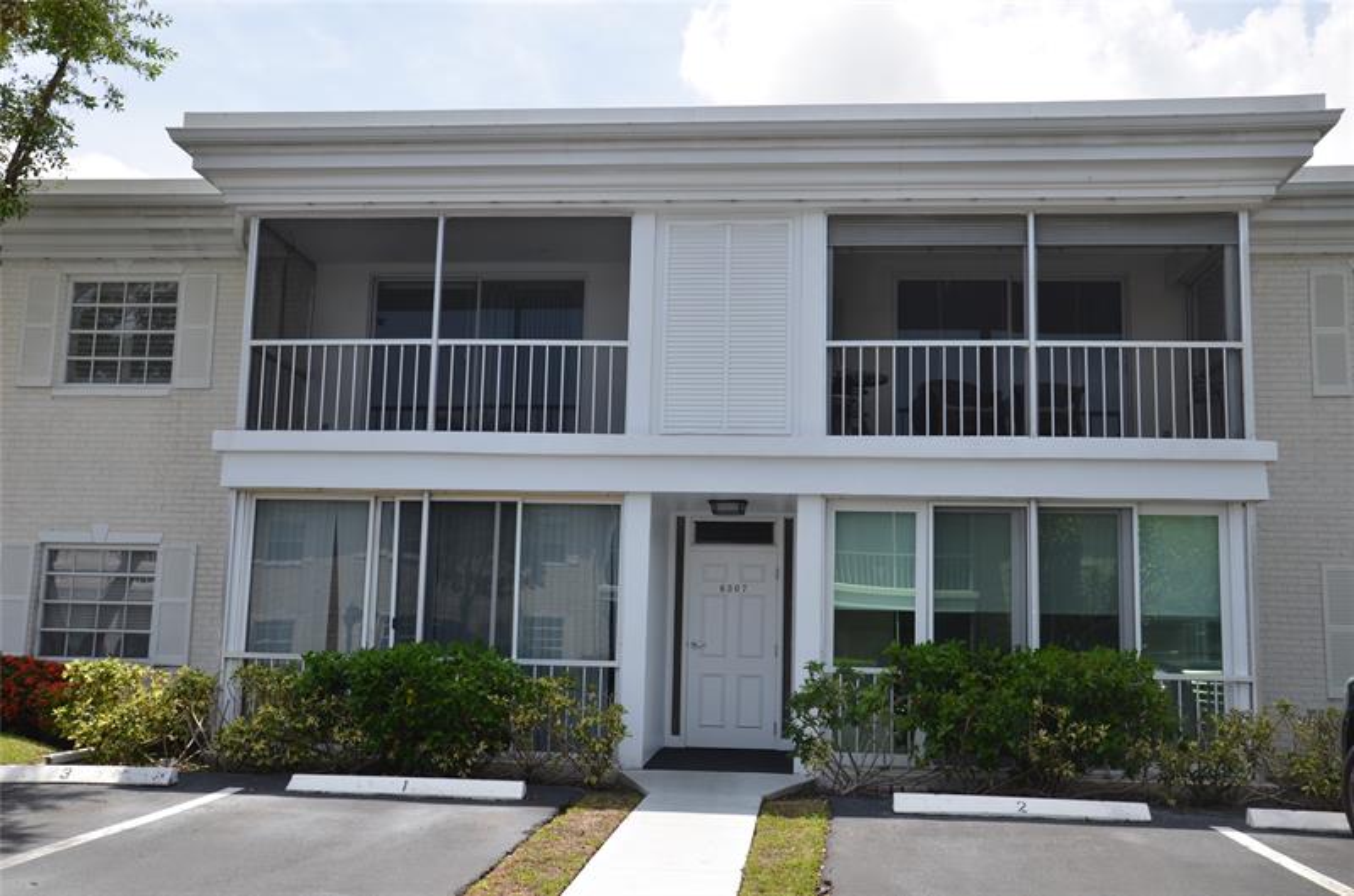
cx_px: 677
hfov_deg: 53.2
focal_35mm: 36
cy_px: 448
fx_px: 1351
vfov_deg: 36.7
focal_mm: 24
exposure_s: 1/250
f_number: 8
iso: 110
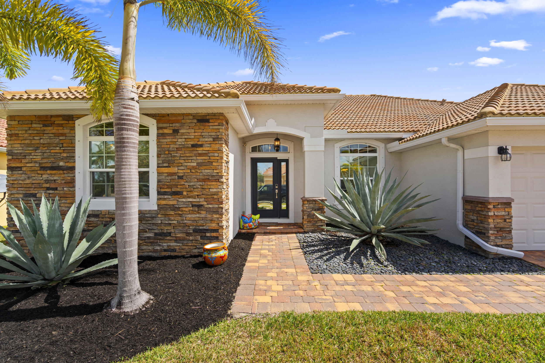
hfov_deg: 96.7
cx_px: 272
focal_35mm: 16
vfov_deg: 73.8
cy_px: 182
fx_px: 242
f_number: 10
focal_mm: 16
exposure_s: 1/40
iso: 100
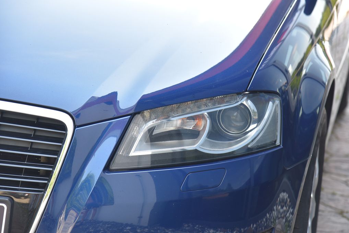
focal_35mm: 121
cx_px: 176
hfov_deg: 16.9
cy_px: 116
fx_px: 1173
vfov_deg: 11.3
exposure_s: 1/100
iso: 500
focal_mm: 120
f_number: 5
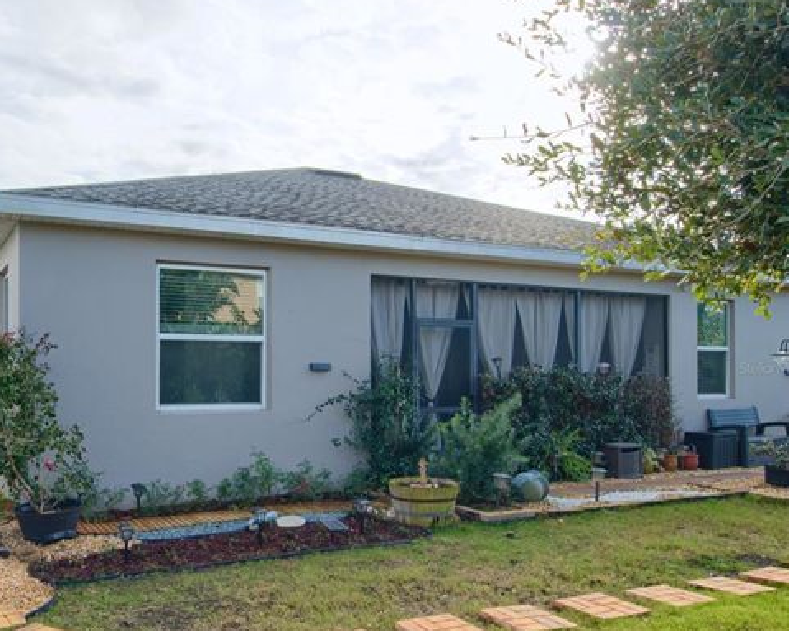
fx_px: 677
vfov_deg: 49.8
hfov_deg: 58.1
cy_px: 367
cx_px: 223
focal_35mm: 29
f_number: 6.7
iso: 50
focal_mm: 14
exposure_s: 1/15
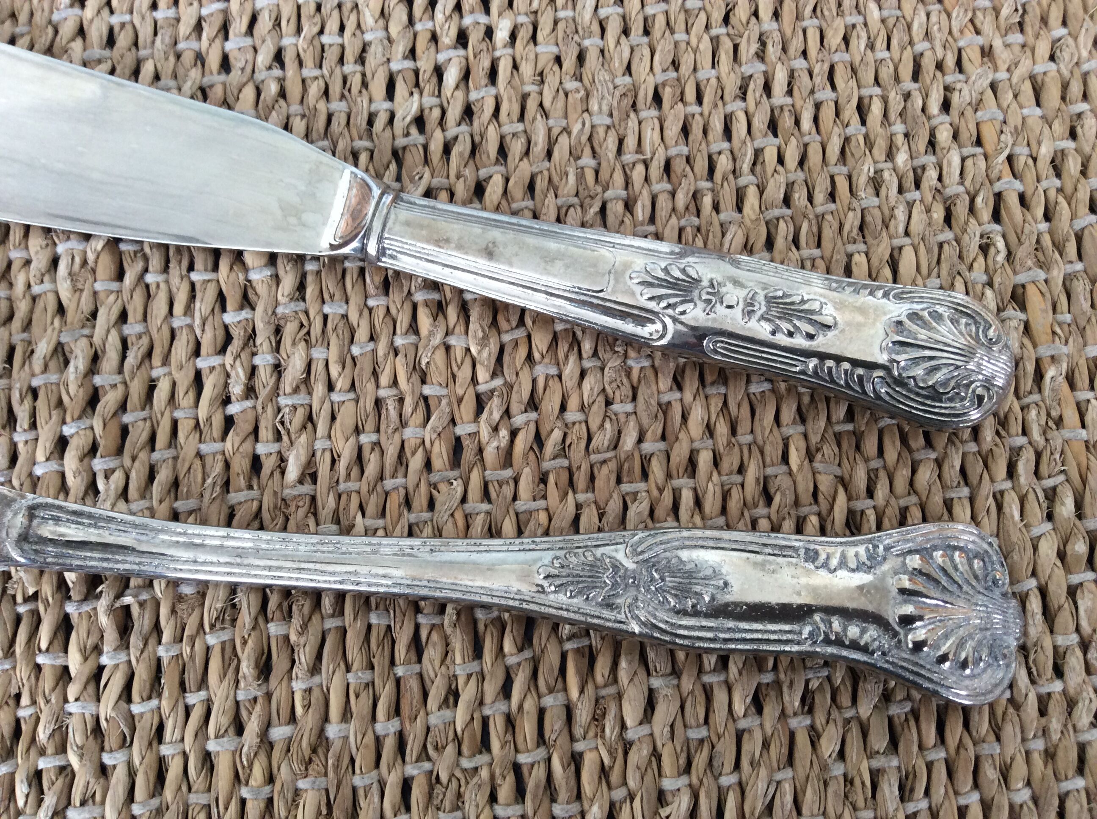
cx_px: 548
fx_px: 1013
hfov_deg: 56.9
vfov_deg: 44.1
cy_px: 410
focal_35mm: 32
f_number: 2.4
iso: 100
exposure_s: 1/25
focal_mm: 3.3
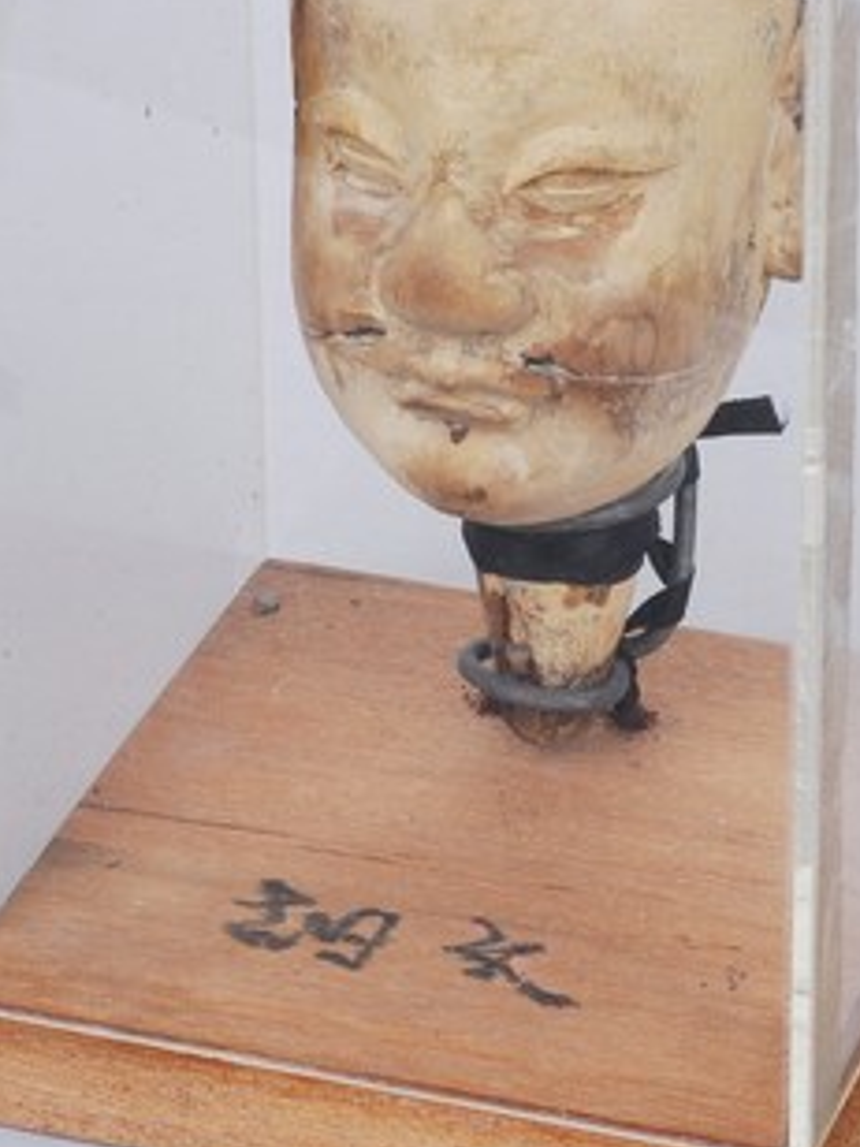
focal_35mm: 180
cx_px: 491
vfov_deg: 11.0
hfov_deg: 8.2
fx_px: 5963
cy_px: 335
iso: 100
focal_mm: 60
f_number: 25
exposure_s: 1/100
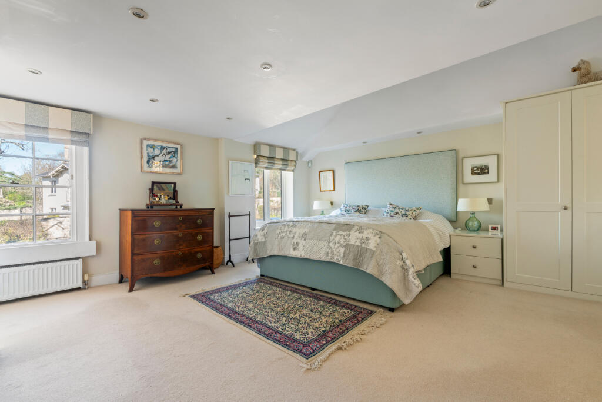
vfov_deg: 73.8
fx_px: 268
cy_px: 201
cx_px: 301
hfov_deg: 96.7
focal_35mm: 16
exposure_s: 1/1.25
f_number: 9
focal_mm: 16
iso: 320
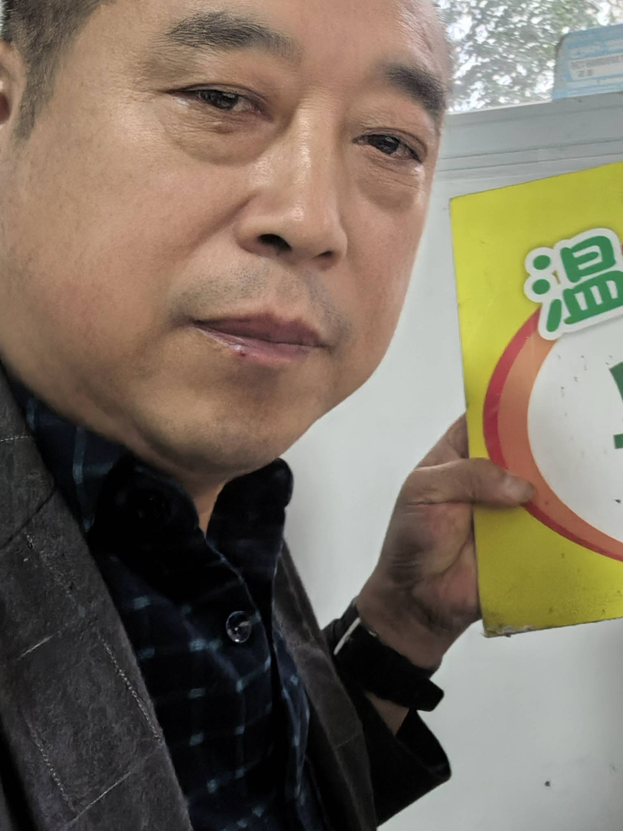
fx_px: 1320
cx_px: 578
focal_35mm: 55
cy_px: 197
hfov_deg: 25.6
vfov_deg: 34.1
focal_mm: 2.7
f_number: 2.4
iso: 320
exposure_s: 1/36.2
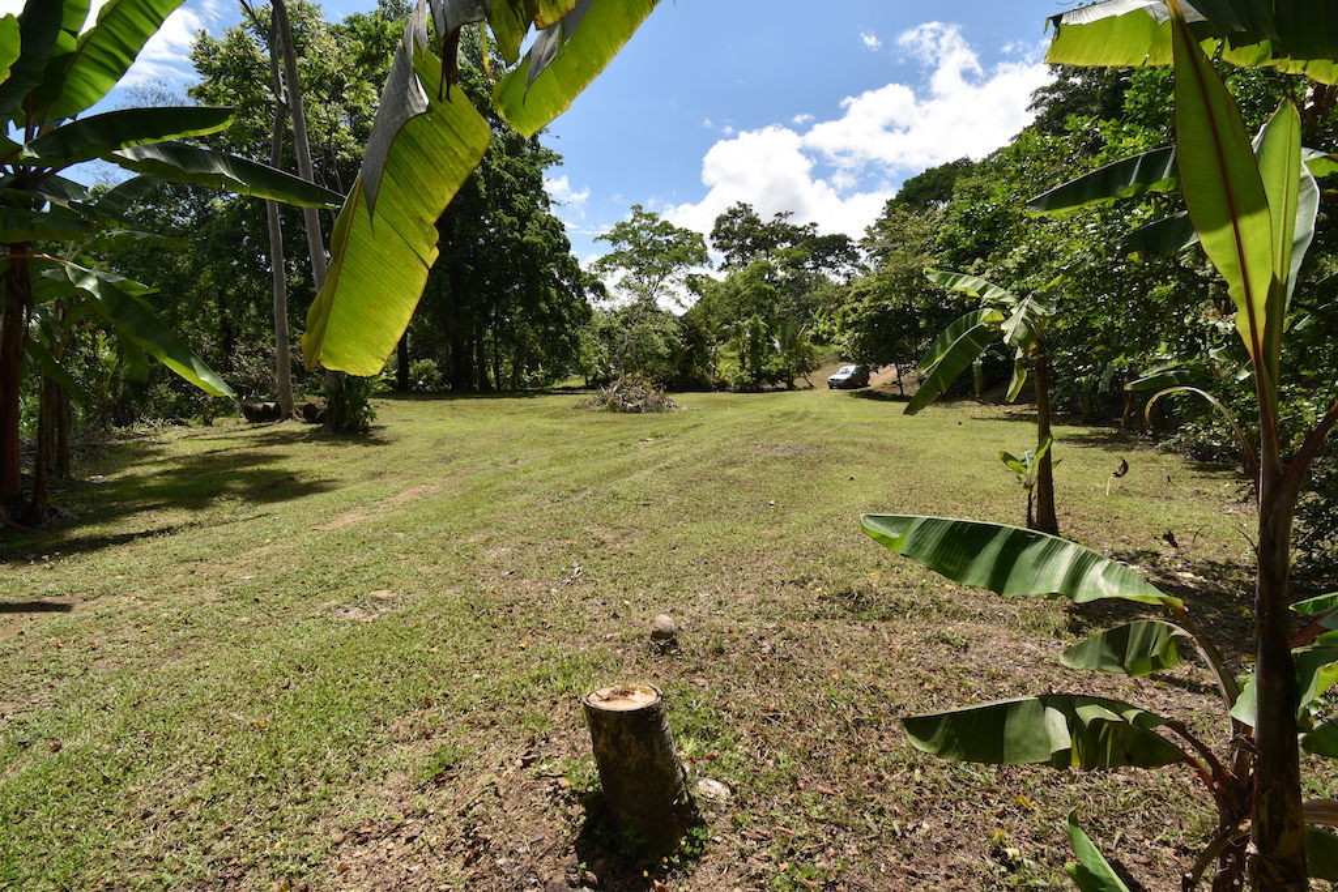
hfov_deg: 100.4
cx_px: 669
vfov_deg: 77.3
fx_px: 558
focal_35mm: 15
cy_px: 446
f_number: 10
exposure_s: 1/400
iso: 200
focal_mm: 10
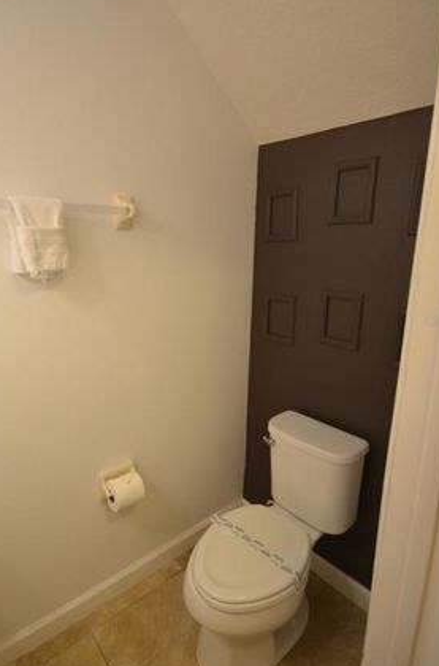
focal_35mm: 19
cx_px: 193
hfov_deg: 64.0
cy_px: 320
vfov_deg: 87.1
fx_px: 350
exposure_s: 1/50
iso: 800
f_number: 4
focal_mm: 10
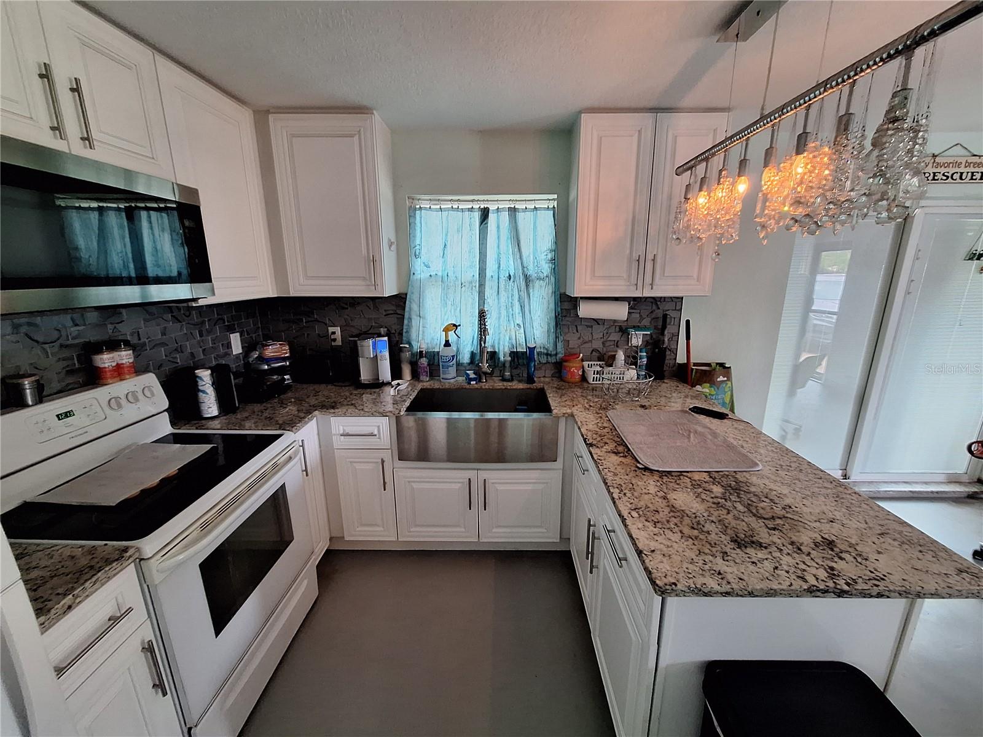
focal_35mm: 13
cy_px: 368
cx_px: 492
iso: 200
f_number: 2.2
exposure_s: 1/30
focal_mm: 1.74
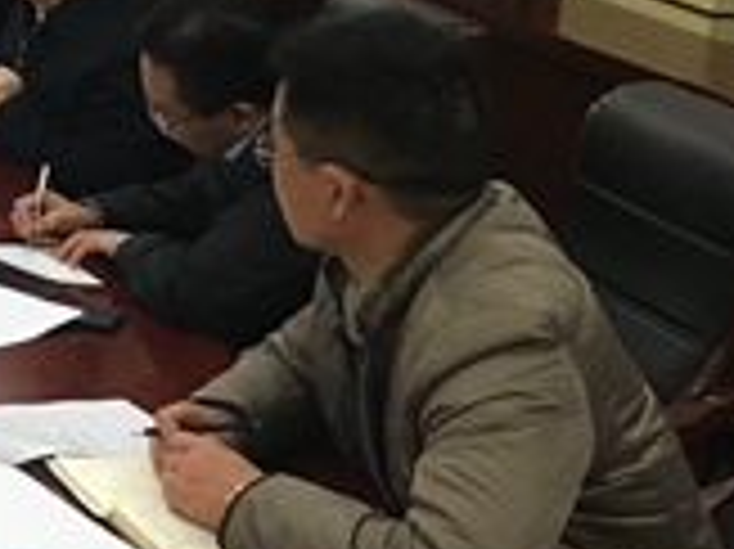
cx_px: -558
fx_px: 2182
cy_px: 155
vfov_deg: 14.3
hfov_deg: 16.3
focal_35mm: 103
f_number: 2.2
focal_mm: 4.15
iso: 160
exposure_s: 1/33
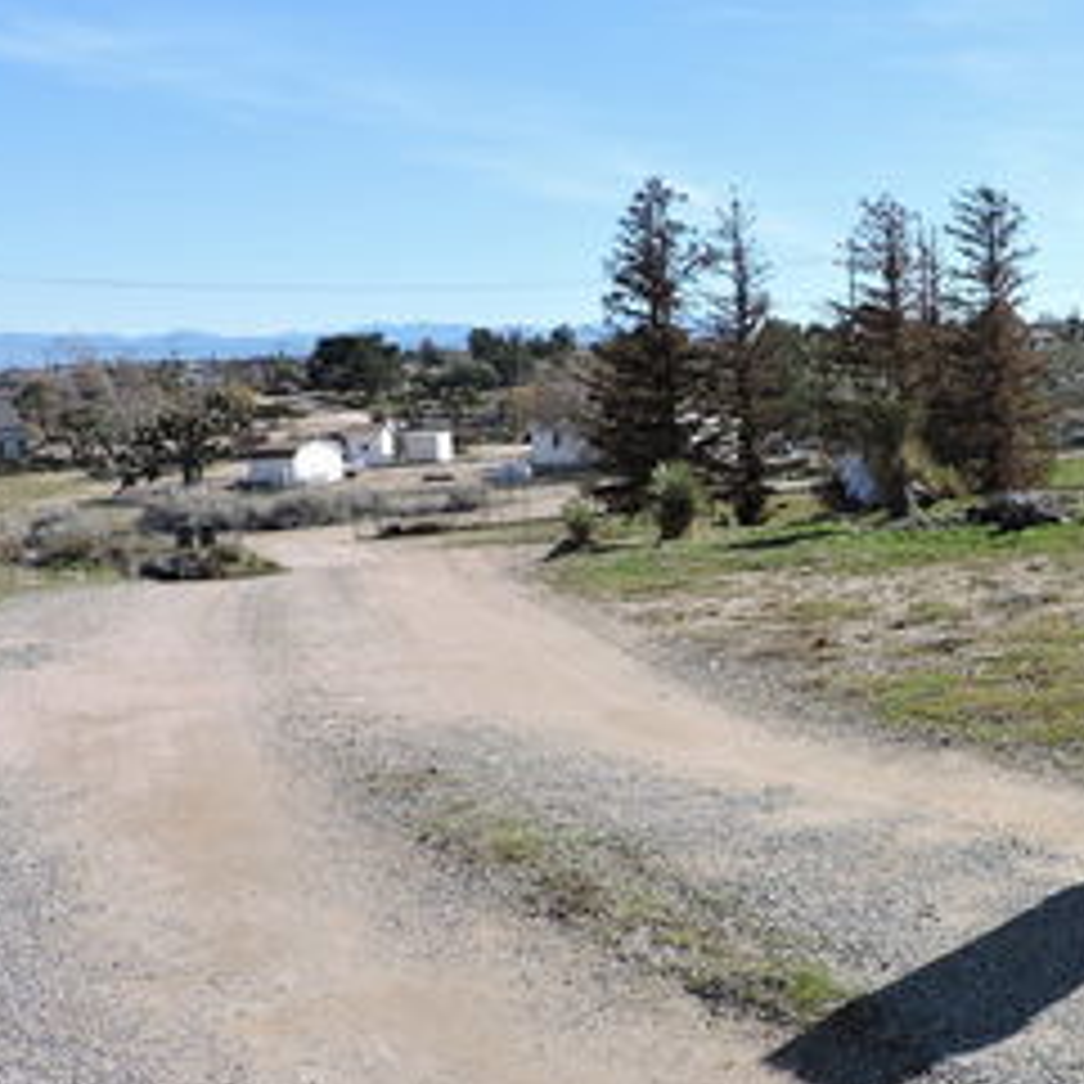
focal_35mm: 45
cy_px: 567
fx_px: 1594
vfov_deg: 37.5
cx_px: 1048
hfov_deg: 34.6
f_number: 3
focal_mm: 4.3
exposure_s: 1/1250
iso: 100
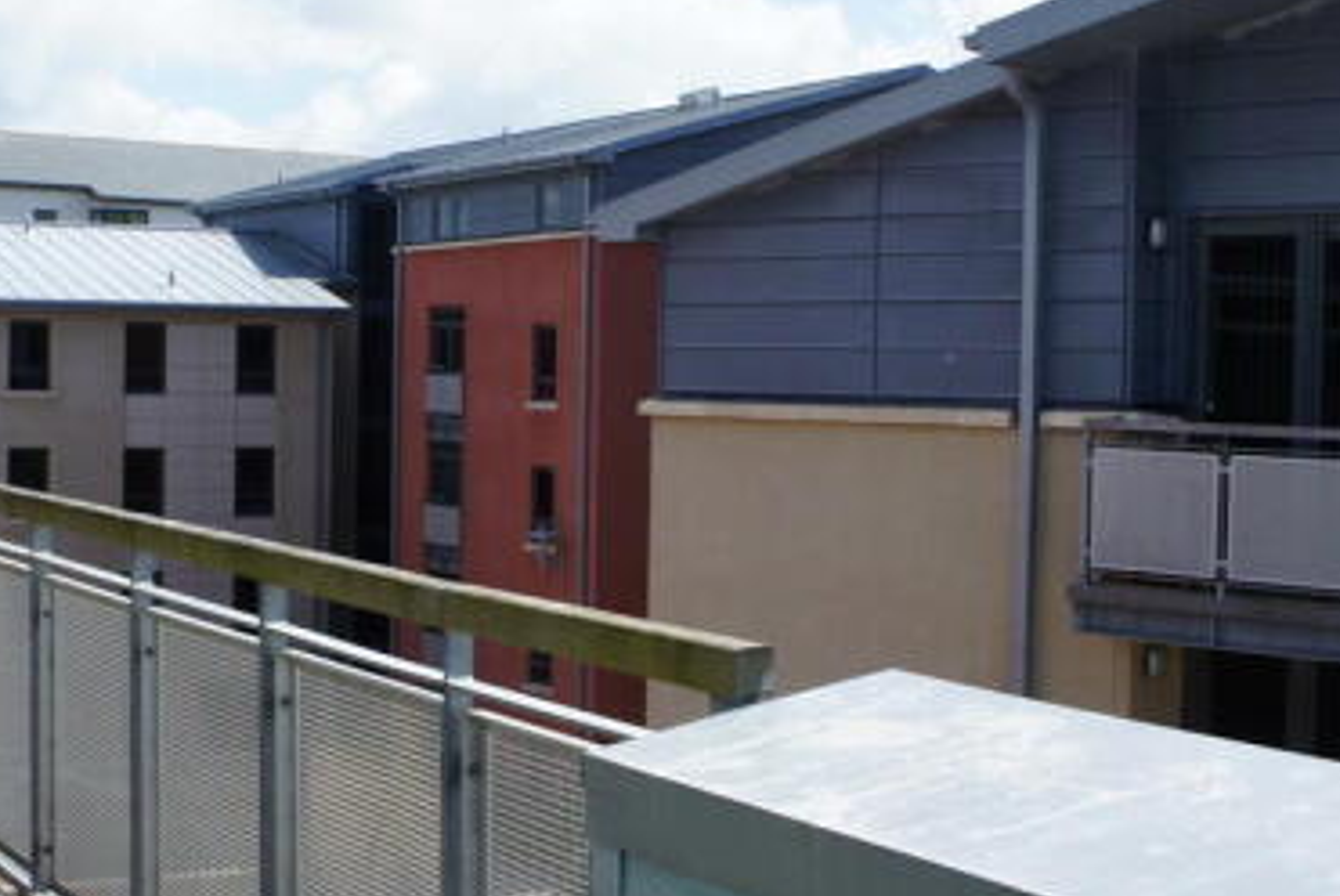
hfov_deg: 32.6
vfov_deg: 22.3
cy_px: 394
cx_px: 415
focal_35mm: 61
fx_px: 2268
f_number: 11
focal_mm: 23
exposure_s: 1/160
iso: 200
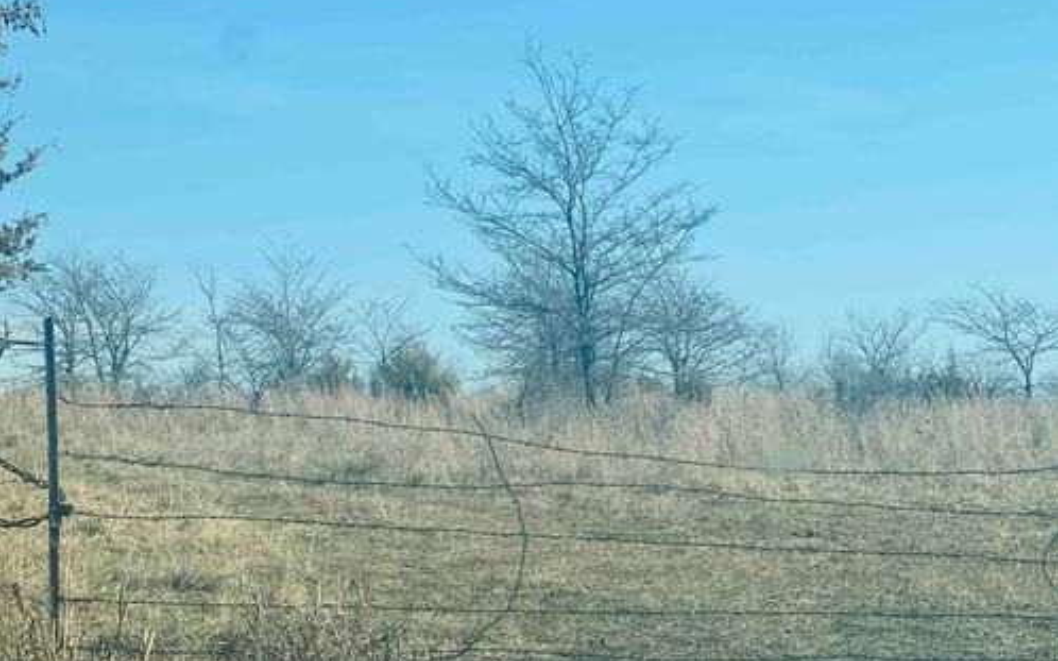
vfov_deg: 15.9
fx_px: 2364
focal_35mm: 82
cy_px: 339
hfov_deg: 25.2
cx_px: 529
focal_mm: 9
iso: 32
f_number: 2.8
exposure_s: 1/508
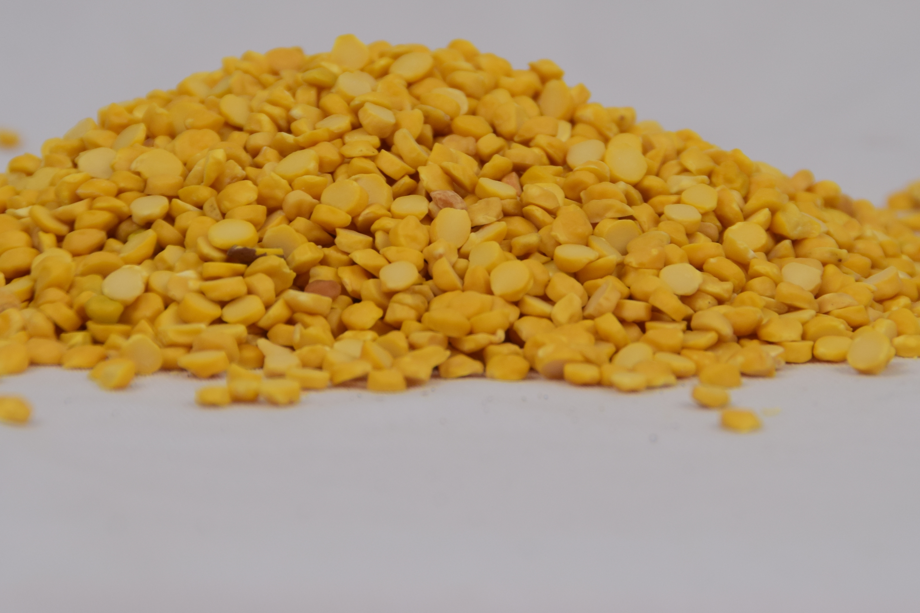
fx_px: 7332
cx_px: 400
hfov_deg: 7.2
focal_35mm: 287
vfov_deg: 4.8
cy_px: 85
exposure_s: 1/160
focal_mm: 105
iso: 200
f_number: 6.3
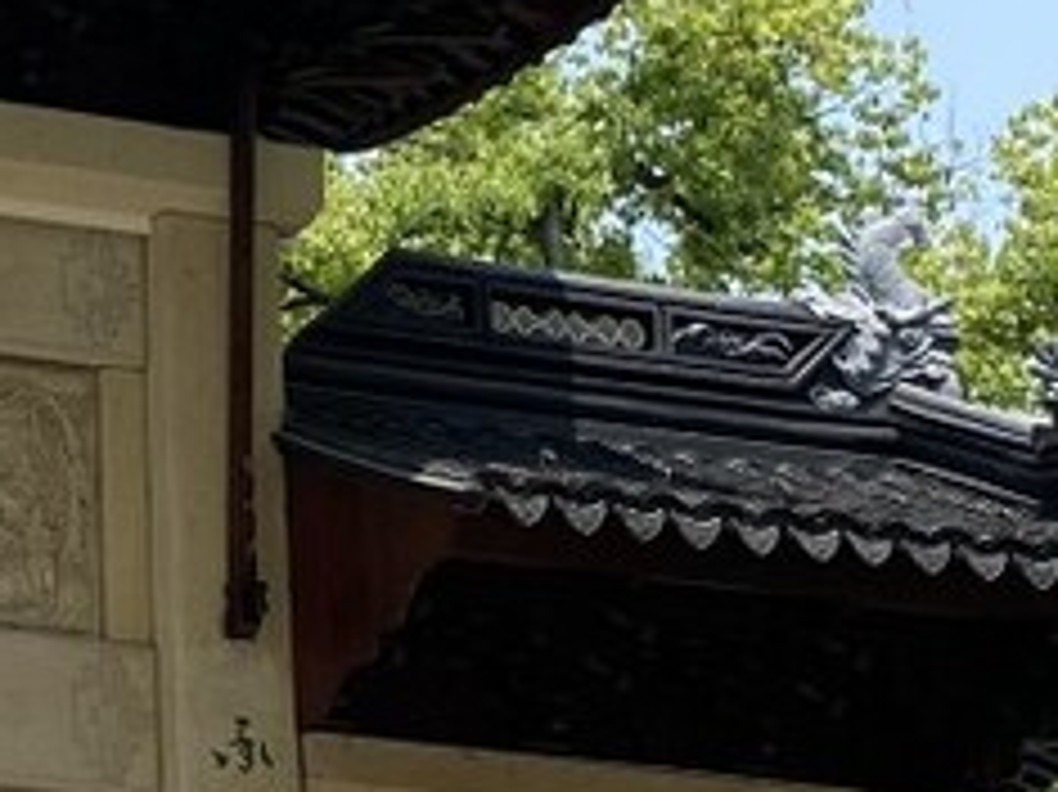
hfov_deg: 14.1
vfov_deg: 11.1
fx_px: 4063
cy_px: 315
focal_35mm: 133
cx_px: -419
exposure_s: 1/1701
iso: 32
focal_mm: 4.25
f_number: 1.8
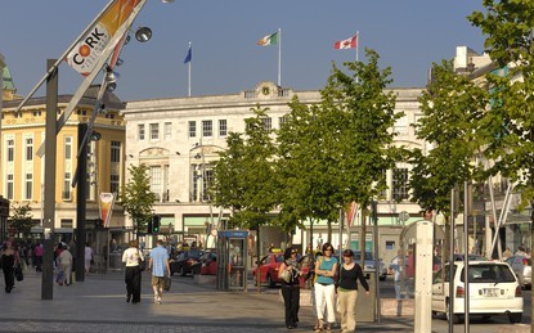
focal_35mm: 93
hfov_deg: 22.3
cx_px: 268
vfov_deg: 14.0
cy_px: 177
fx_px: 1353
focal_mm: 60
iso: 100
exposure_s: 1/160
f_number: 10
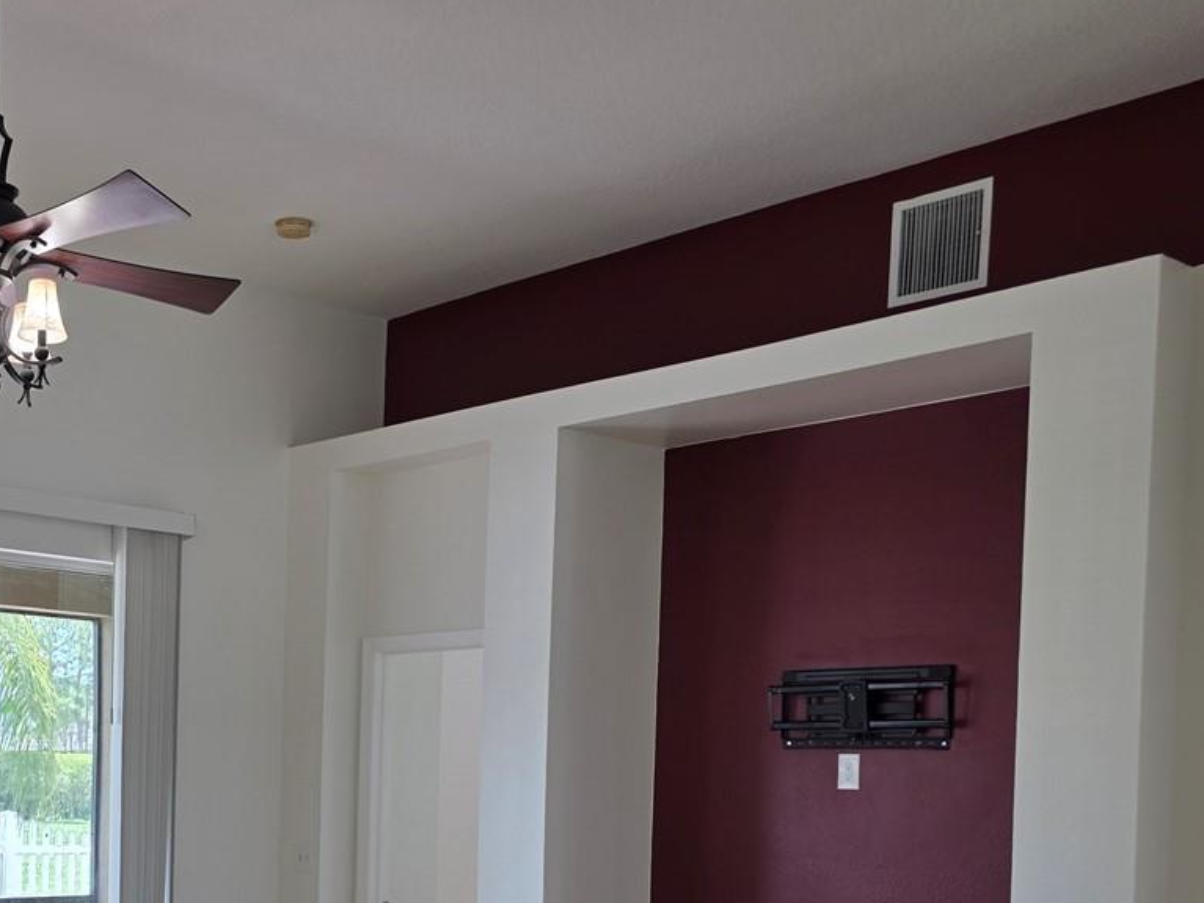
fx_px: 1669
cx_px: 234
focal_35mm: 48
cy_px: 826
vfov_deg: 29.0
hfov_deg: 38.1
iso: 50
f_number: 1.7
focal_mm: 6.3
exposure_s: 1/120
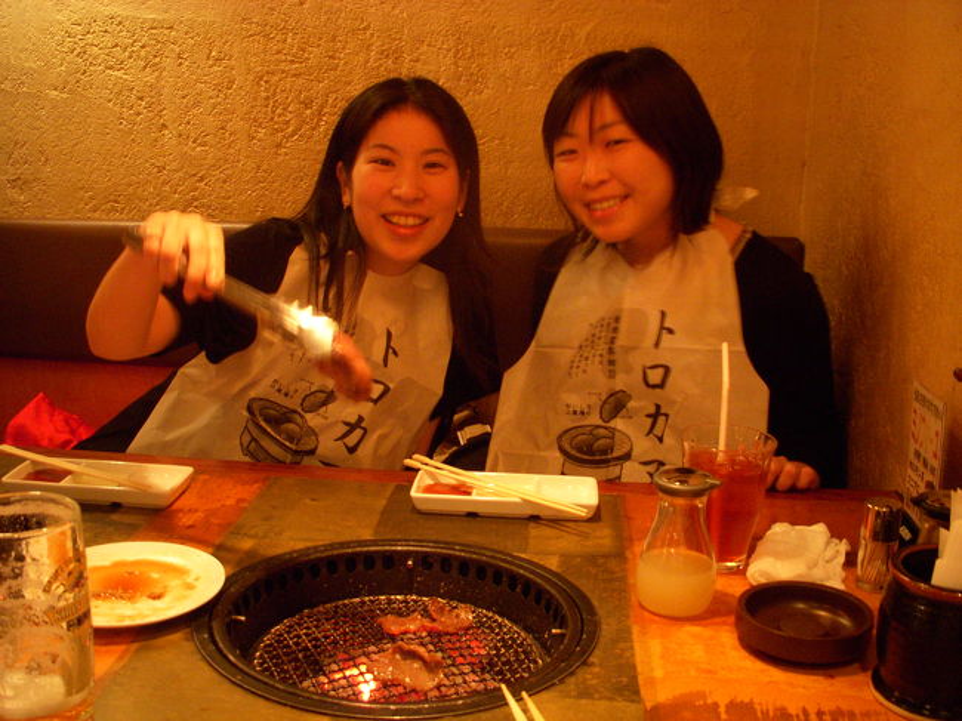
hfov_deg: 49.0
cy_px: 360
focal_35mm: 38
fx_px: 1056
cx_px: 481
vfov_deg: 37.7
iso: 400
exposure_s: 1/2.5
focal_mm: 6.3
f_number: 3.3
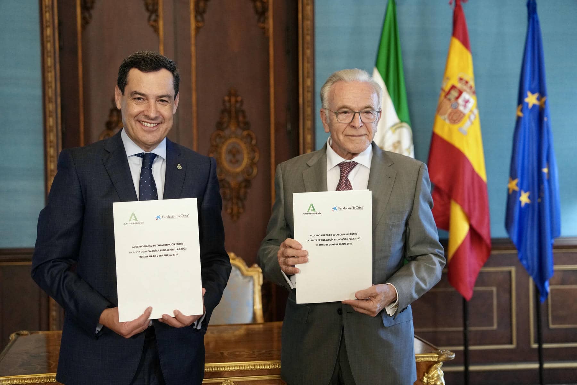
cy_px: 192
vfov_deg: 24.2
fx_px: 897
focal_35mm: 56
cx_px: 288
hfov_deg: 35.6
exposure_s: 1/250
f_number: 2.8
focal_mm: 56
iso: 3200
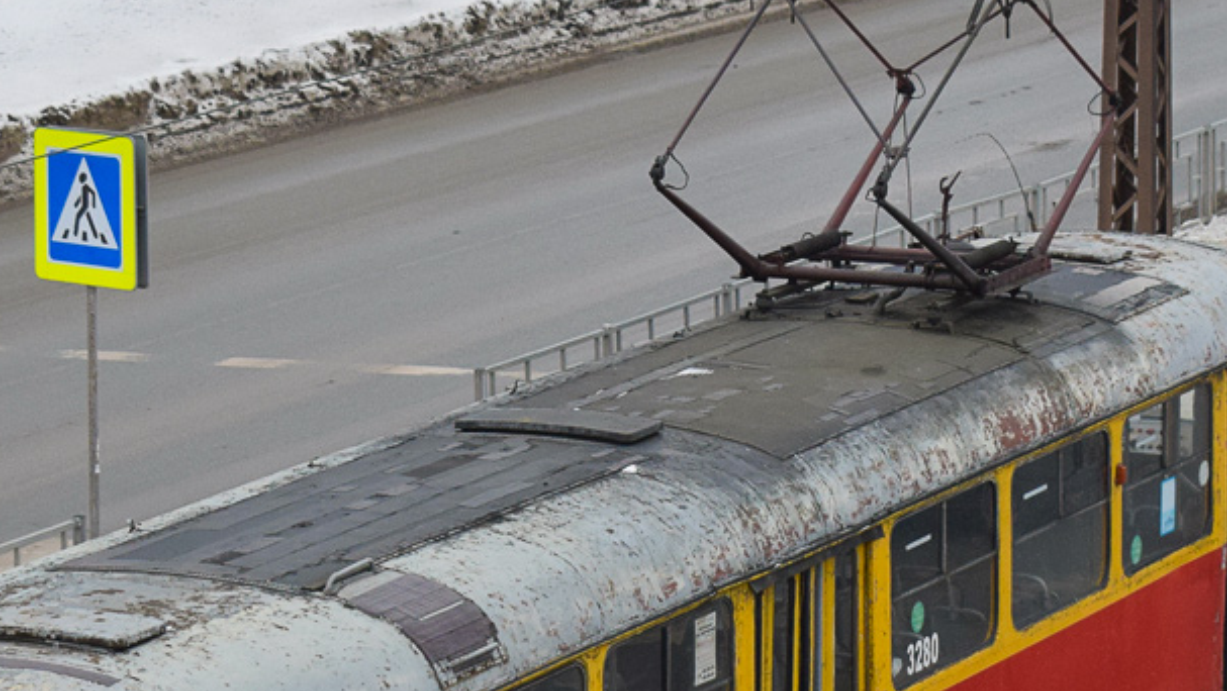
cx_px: 536
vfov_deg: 8.1
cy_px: 687
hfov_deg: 14.4
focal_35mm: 149
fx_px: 4850
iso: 800
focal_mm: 48
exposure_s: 1/800
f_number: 5.6
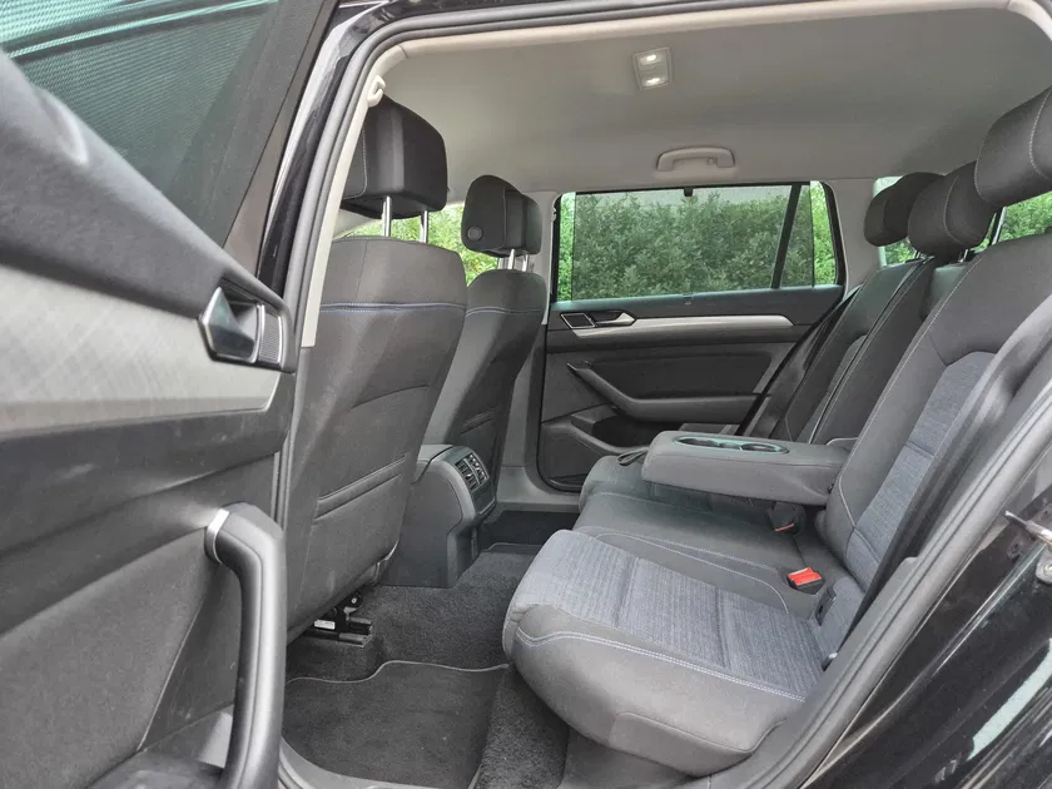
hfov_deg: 73.9
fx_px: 699
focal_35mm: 23
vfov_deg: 58.9
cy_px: 394
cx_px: 526
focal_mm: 5.4
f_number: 1.8
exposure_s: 1/100
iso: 1250
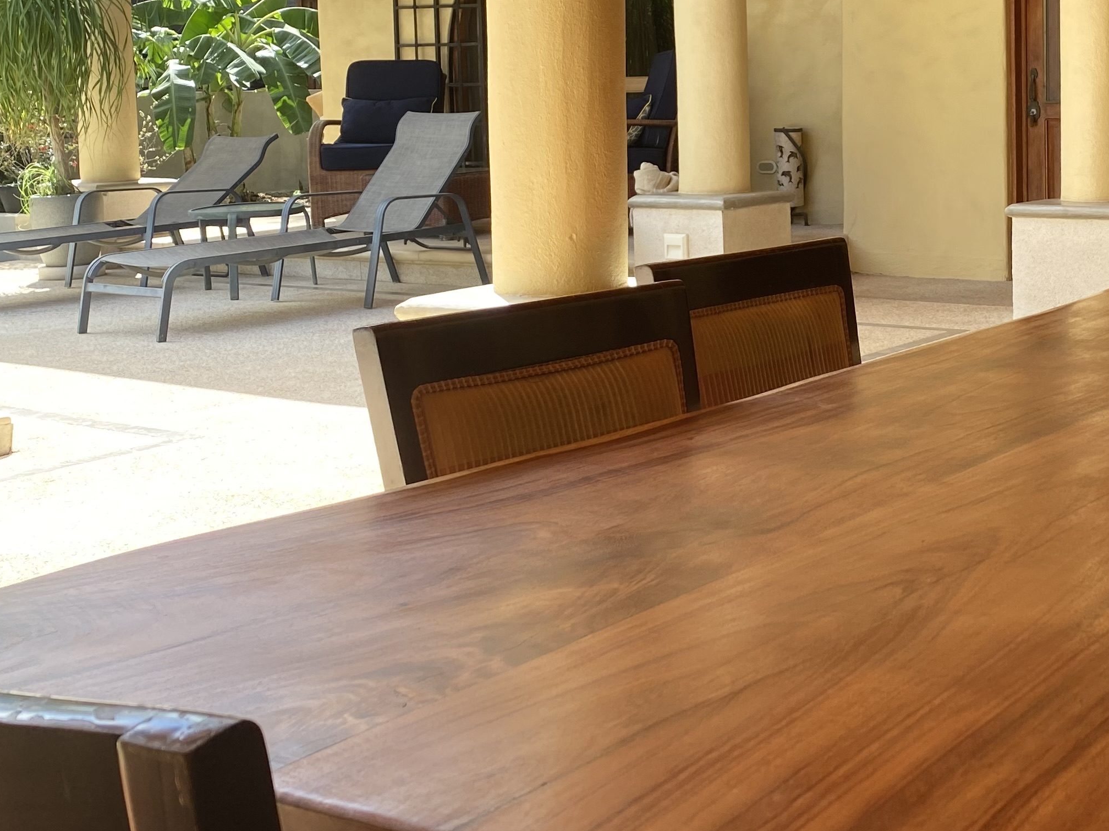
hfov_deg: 35.6
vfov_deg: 27.7
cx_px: 892
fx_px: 1666
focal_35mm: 52
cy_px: 223
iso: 32
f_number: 1.8
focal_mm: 4.25
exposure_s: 1/322
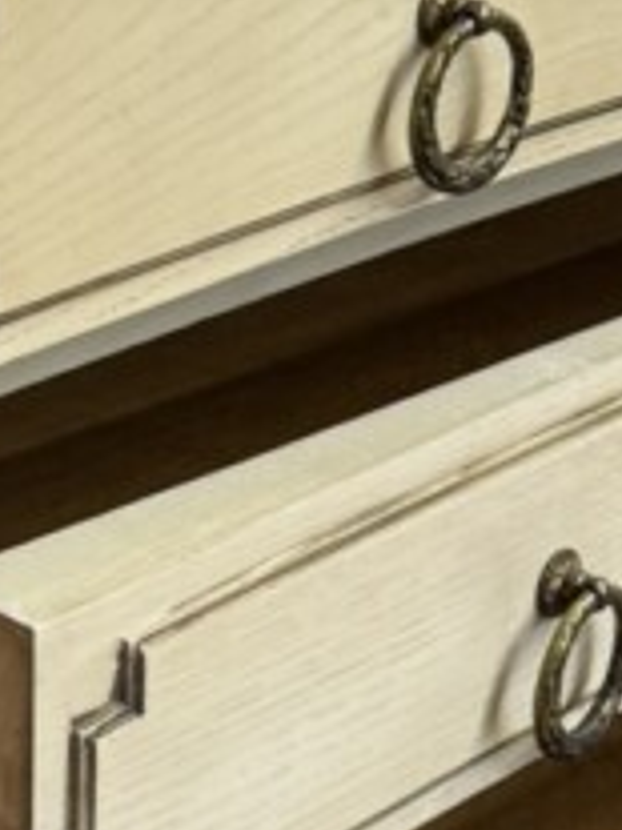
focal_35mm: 139
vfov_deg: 14.2
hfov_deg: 10.6
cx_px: 92
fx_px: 3334
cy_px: 541
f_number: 1.78
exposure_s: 1/50
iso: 160
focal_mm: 6.76
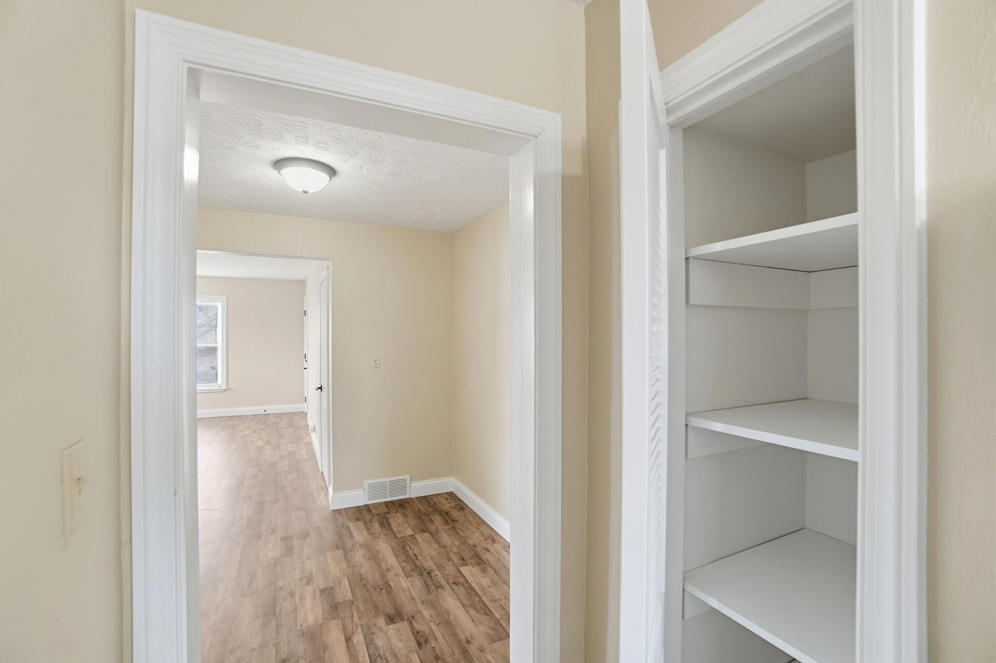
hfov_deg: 100.4
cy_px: 332
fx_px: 415
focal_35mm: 15
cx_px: 498
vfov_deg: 77.2
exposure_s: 1/125
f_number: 4
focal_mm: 10
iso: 100
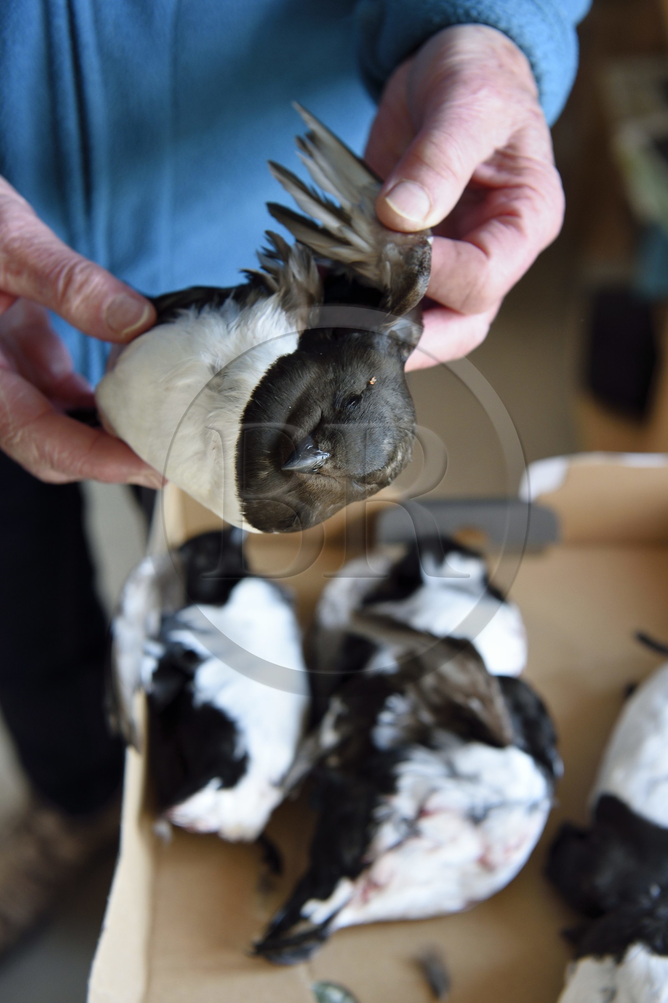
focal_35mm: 52
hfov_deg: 26.0
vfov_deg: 38.2
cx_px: 334
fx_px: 1448
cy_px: 502
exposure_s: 1/125
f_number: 5
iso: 800
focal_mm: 52
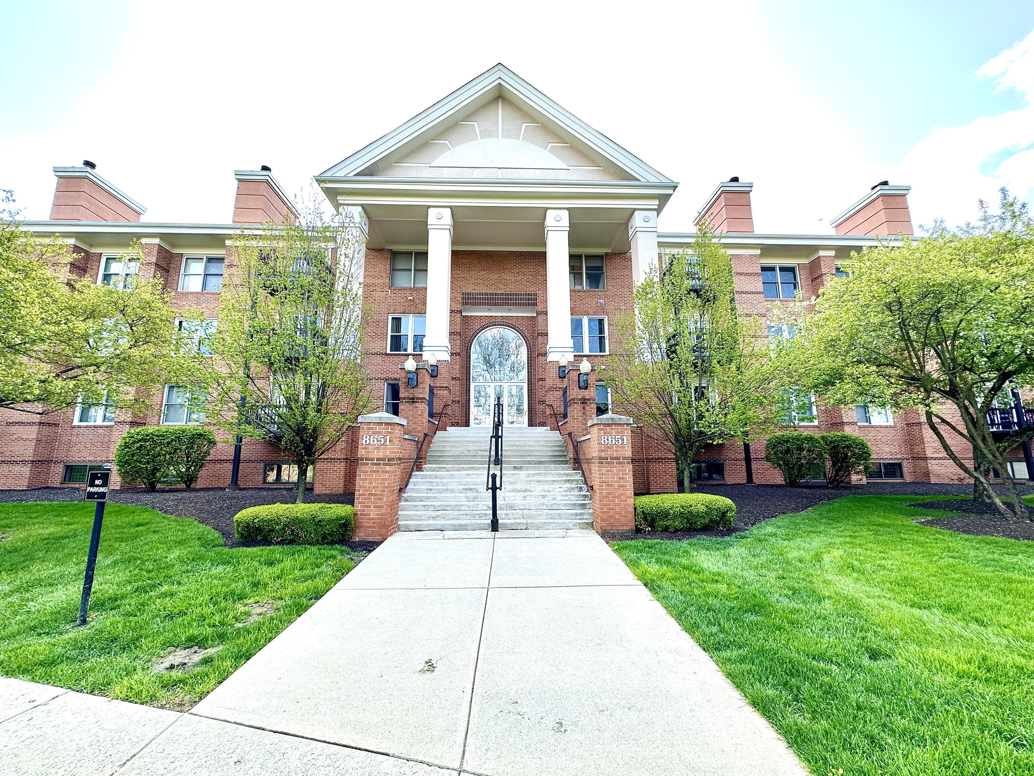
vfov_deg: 85.7
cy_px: 388
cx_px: 517
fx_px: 418
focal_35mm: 14
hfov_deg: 102.1
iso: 40
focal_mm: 2.22
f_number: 2.2
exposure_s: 1/221
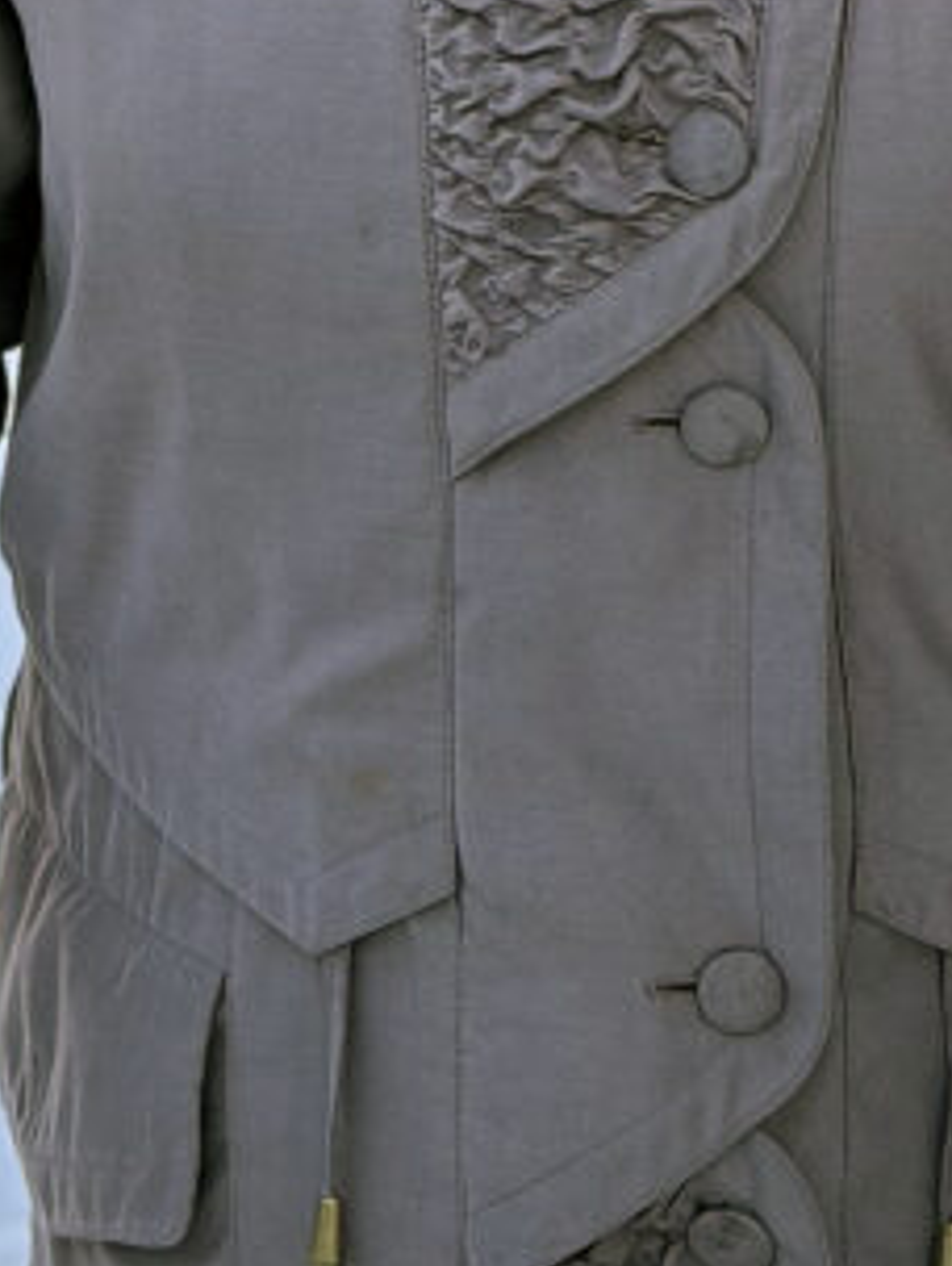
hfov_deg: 9.1
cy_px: -760
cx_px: -113
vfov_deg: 11.6
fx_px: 5928
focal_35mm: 162
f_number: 1.78
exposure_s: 1/611
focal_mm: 6.76
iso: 80
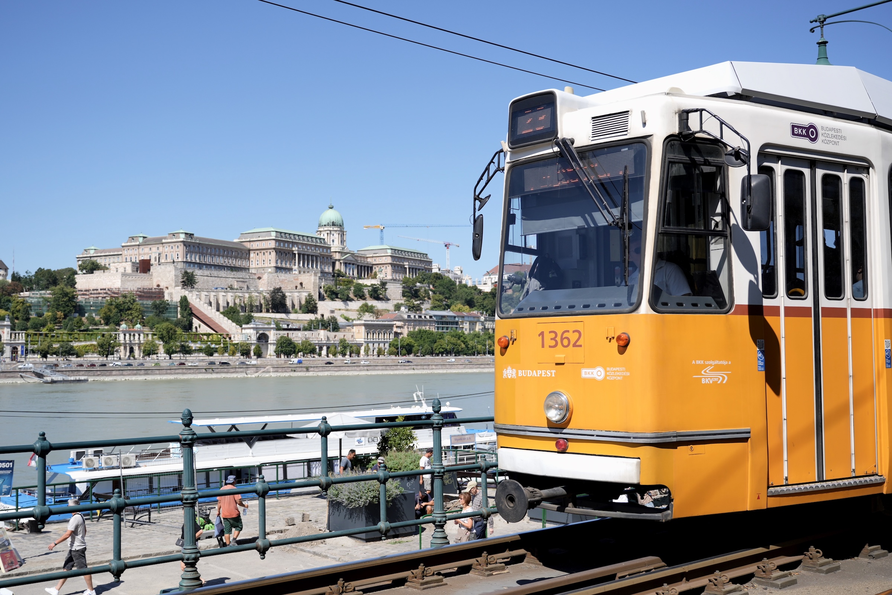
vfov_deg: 36.9
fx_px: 892
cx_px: 446
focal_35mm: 36
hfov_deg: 53.1
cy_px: 298
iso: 100
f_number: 4
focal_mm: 36
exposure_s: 1/1250
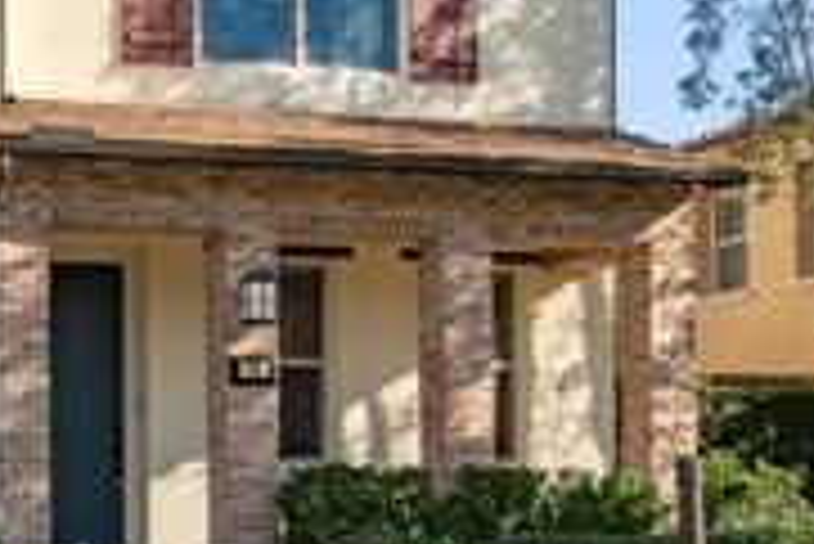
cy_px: 164
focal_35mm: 85
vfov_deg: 16.1
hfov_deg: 23.0
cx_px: 22
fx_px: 1923
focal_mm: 24
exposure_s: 1/200
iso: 100
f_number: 9
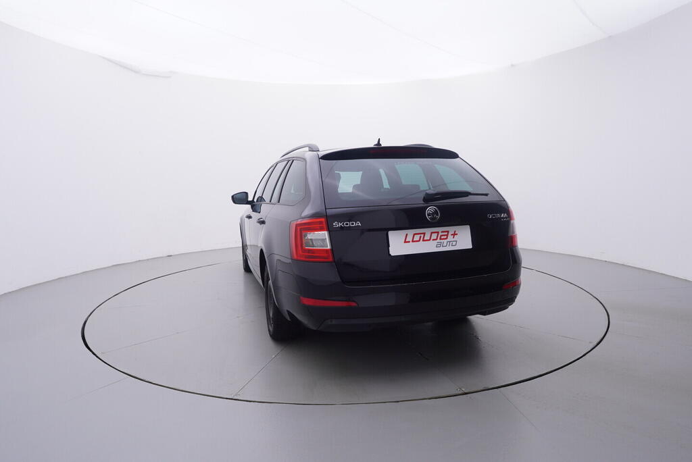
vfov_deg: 56.2
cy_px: 231
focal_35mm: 22
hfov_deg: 77.3
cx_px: 346
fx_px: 433
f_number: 5
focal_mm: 15
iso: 200
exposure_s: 1/80
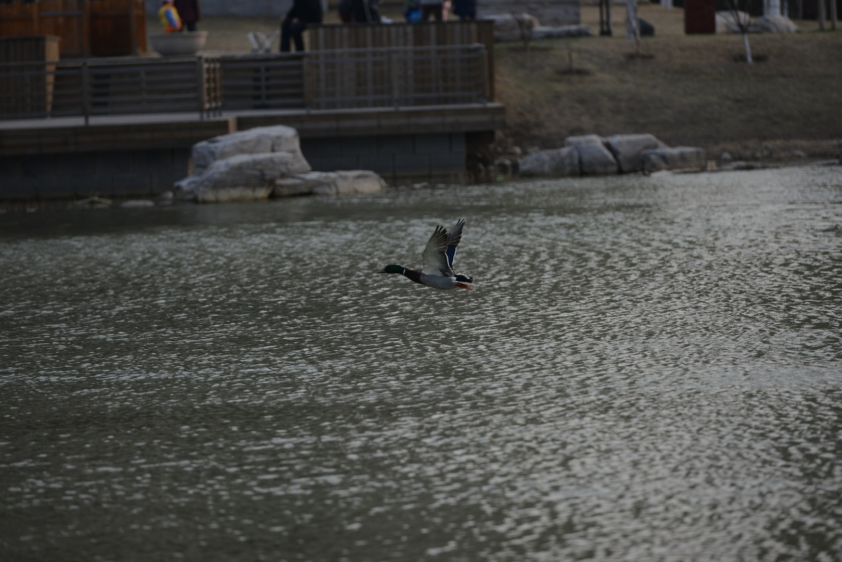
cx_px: 421
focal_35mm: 200
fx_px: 4679
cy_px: 281
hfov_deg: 10.3
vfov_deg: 6.9
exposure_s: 1/2500
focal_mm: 200
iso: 640
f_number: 4
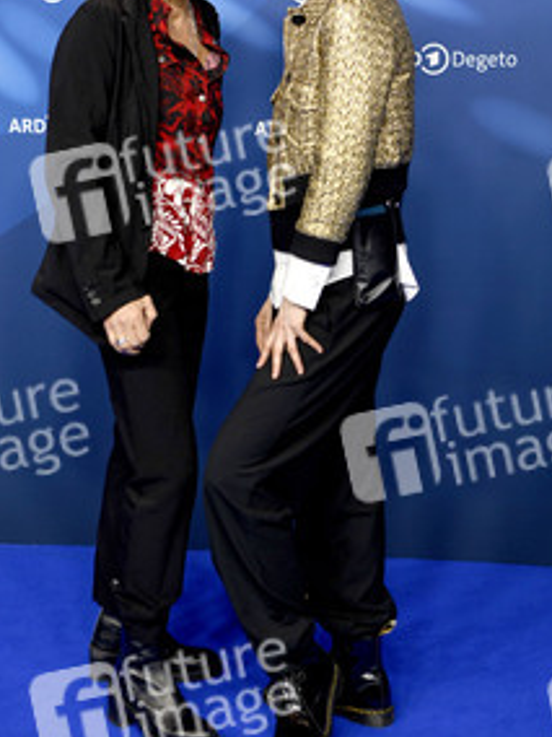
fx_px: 1786
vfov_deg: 23.3
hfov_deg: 17.6
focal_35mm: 84
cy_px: 311
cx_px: 238
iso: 800
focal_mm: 62
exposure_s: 1/320
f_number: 4
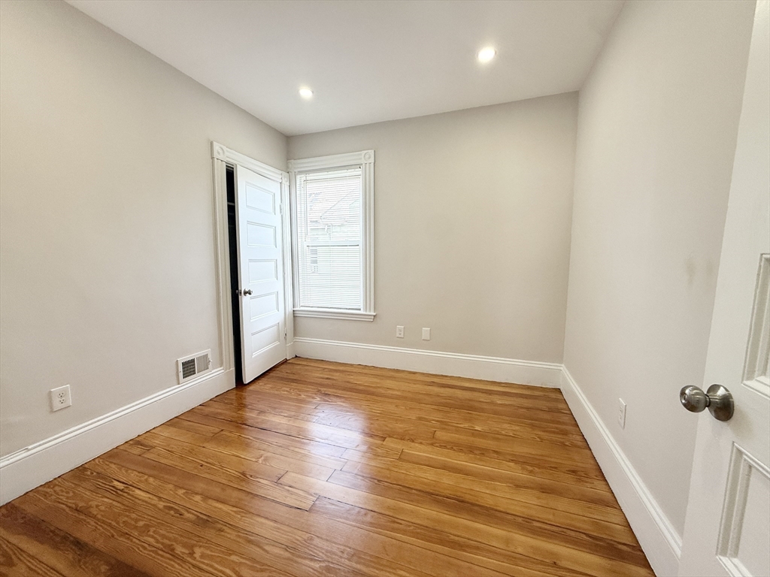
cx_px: 385
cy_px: 288
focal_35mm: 14
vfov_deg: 85.7
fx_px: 311
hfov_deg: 102.1
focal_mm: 2.22
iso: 64
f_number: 2.2
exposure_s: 1/120
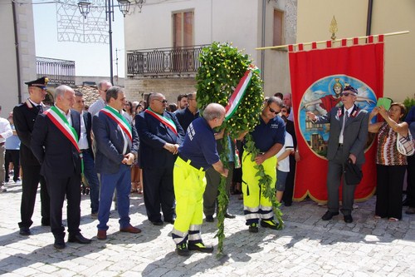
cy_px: 138
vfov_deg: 34.2
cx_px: 208
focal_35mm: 39
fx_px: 449
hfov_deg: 49.6
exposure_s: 1/320
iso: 400
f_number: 8
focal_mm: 26
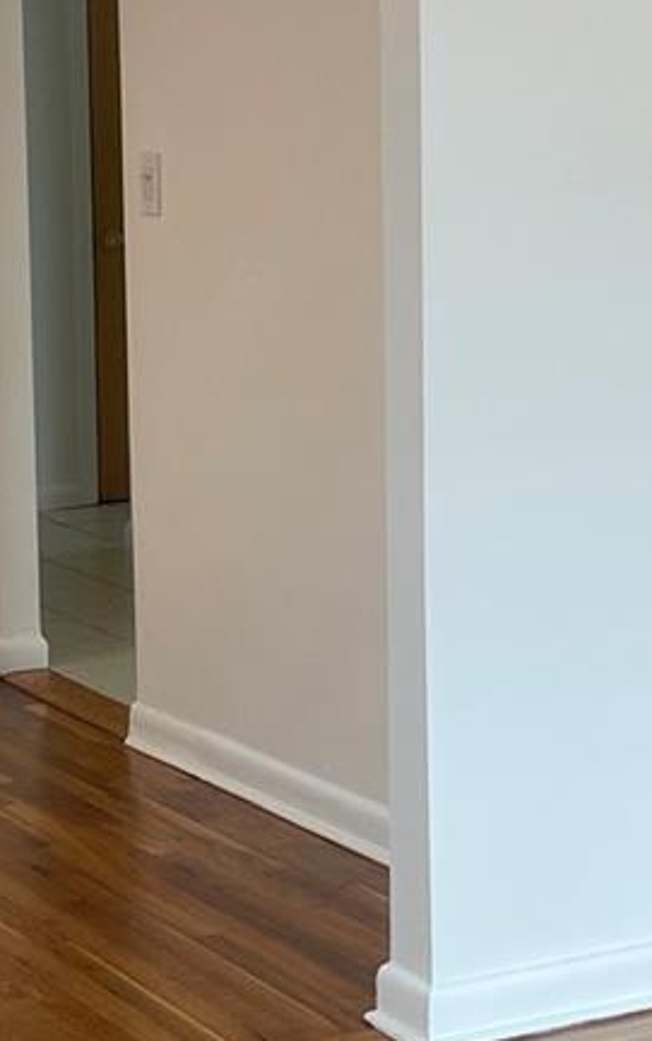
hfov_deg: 13.9
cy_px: 416
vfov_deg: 22.0
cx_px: 493
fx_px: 2670
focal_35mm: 94
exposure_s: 1/120
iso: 32
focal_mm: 5.1
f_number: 1.6
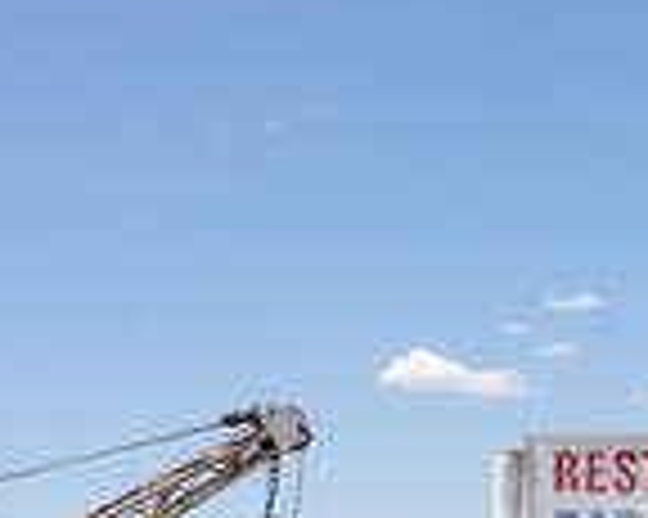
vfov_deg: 8.6
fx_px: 3431
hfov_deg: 10.8
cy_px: 356
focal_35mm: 179
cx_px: 482
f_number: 2.4
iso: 50
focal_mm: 4.13
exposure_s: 1/2584
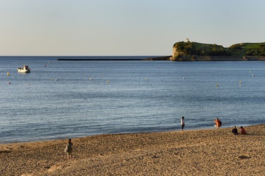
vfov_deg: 14.9
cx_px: 132
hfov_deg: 22.1
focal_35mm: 92
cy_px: 88
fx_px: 677
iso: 200
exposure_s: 1/250
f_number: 10
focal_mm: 92
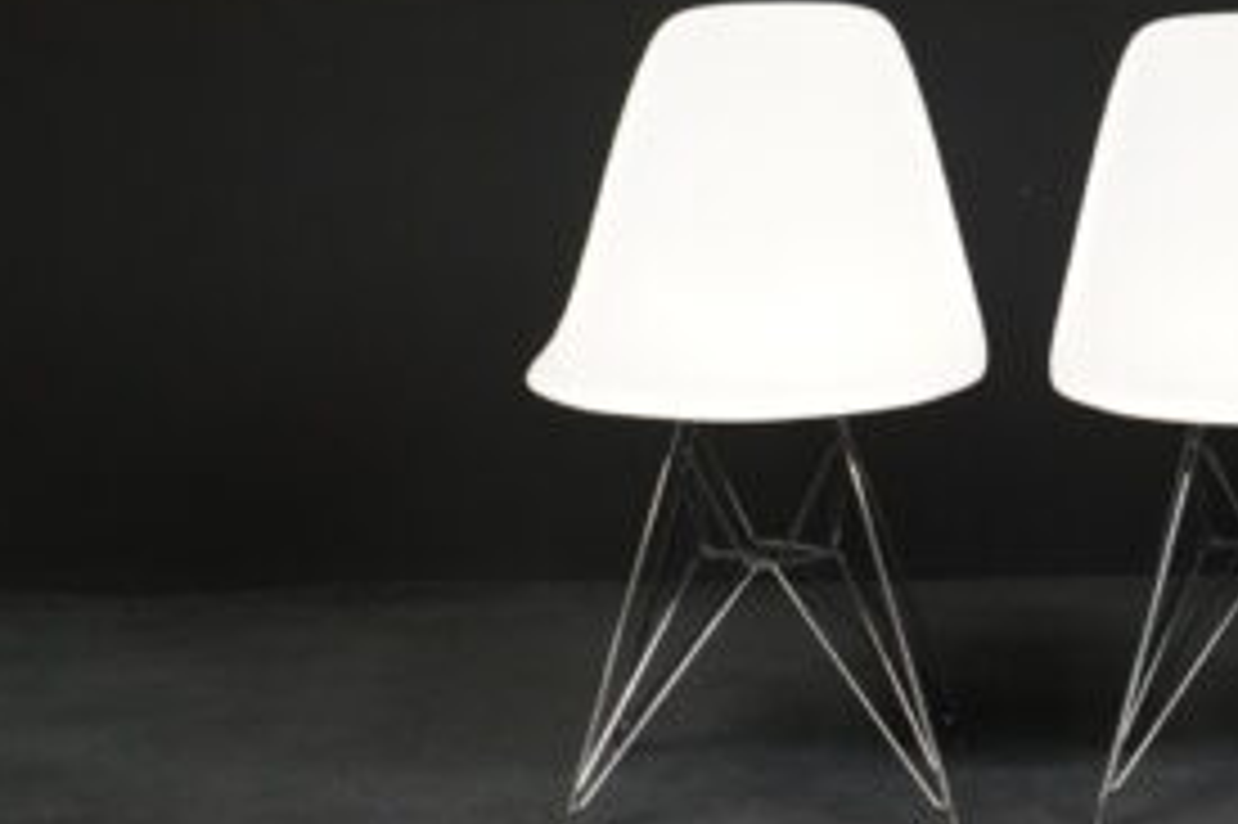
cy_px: 365
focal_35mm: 96
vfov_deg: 14.2
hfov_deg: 20.9
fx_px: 3299
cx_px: 1035
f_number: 7.1
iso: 5000
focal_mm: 44
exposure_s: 1/200
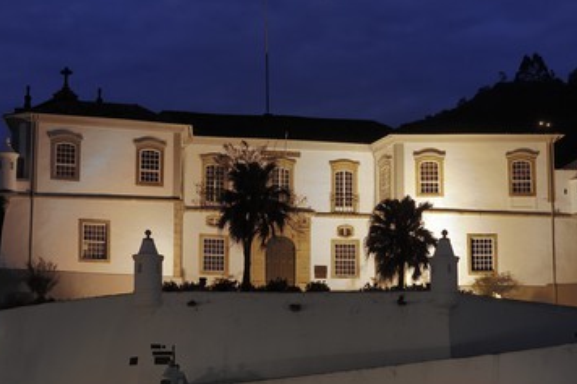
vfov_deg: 16.1
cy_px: 193
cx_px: 297
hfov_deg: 23.9
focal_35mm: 85
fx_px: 1362
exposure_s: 1
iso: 100
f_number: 6.3
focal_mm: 48
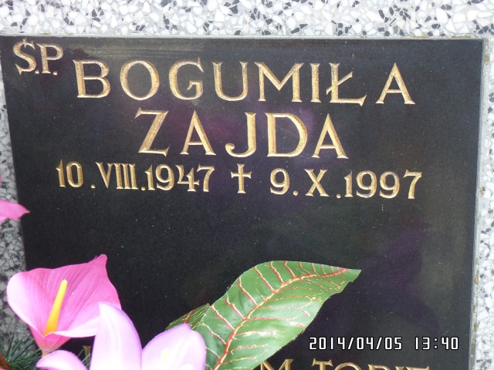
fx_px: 1113
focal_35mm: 78
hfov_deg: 25.0
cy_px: 185
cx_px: 247
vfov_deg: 18.9
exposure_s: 1/125
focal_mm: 13.9
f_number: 3.8
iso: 100
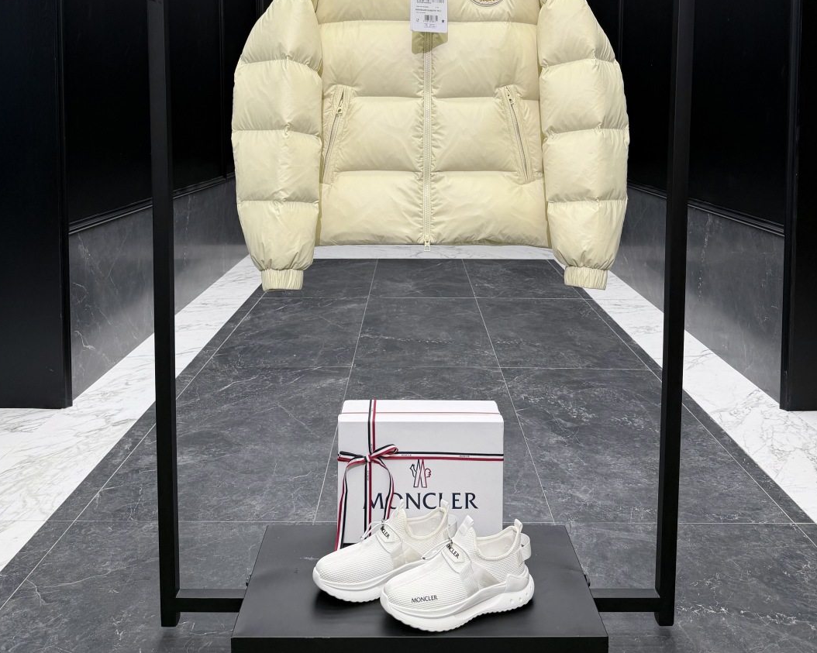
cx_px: 408
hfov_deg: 55.7
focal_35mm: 32
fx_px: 774
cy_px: 159
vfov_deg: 44.2
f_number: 1.78
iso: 80
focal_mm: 6.76
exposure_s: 1/100
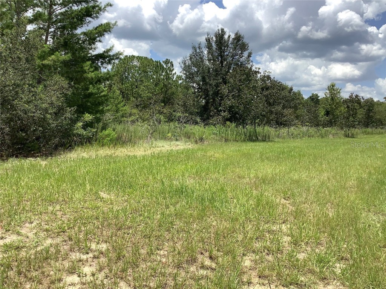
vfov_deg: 45.4
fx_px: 346
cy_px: 144
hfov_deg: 58.4
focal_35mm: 31
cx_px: 193
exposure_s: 1/1335
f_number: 2.4
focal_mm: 3.3
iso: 25
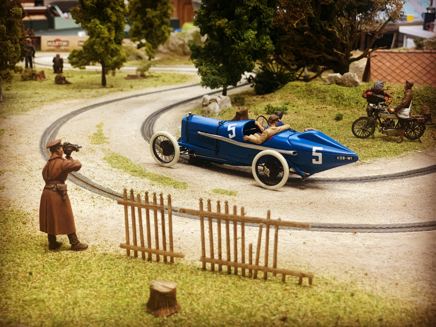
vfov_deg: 28.0
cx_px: 218
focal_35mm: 52
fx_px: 655
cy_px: 164
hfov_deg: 36.8
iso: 200
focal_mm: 6
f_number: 2.4
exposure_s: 1/50
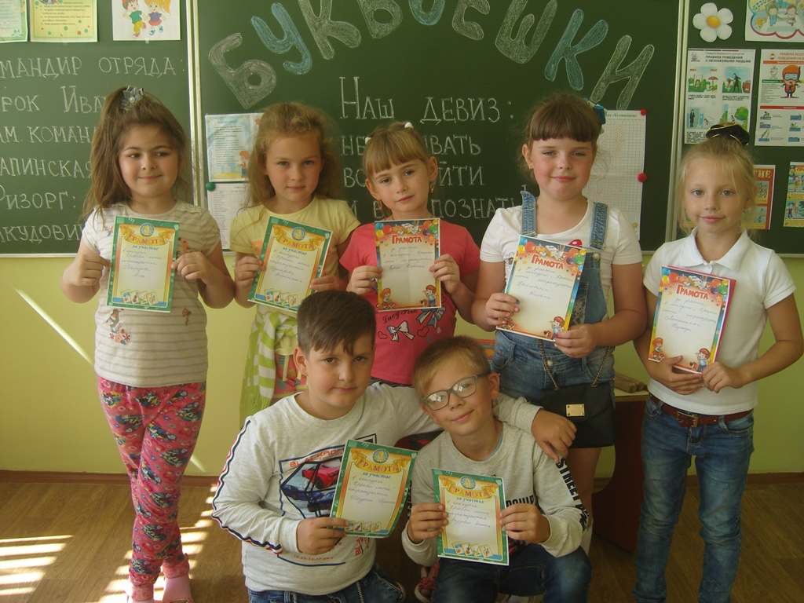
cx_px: 402
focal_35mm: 34
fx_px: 790
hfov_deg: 54.0
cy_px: 302
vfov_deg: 41.8
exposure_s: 1/160
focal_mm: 7.3
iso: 100
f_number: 2.8
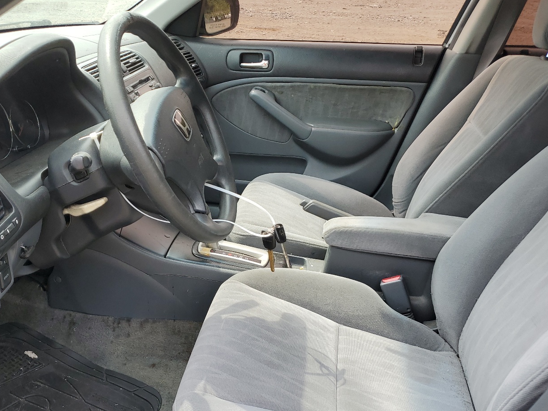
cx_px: 233
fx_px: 538
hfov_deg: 53.7
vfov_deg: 41.5
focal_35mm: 34
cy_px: 260
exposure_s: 1/435
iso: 50
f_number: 1.5
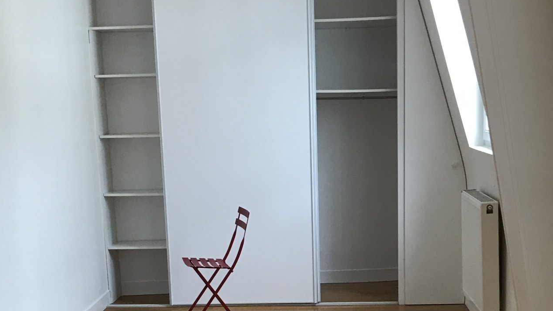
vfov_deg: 19.0
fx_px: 909
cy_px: 290
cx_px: 265
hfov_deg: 33.8
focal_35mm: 62
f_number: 1.8
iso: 40
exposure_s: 1/20
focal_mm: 3.99
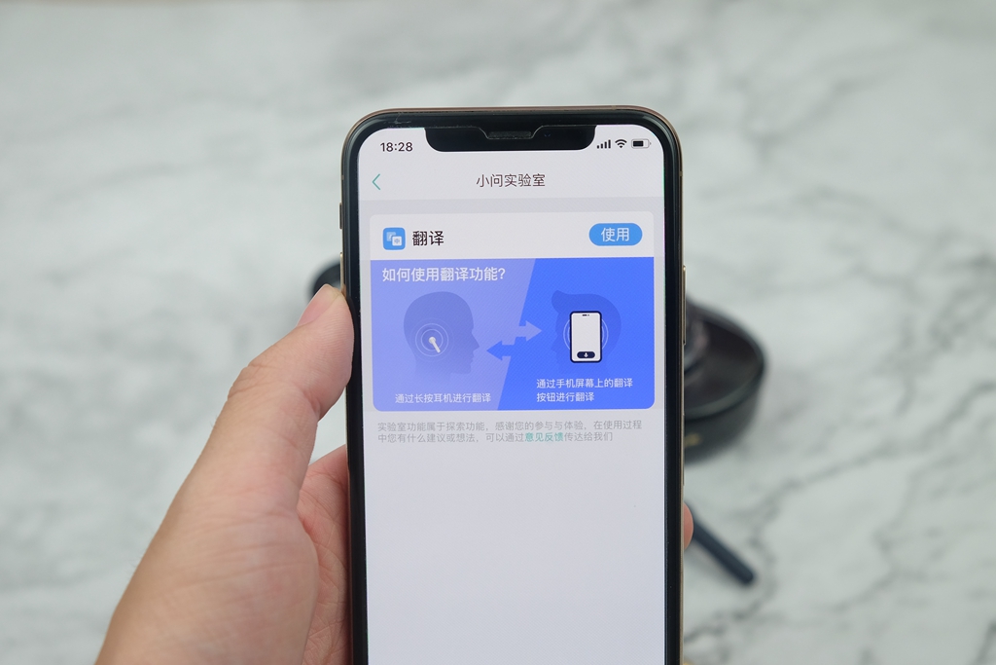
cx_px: 498
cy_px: 332
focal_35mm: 51
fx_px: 1411
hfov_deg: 38.9
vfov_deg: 26.5
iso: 500
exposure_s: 1/100
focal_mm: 34.3
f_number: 5
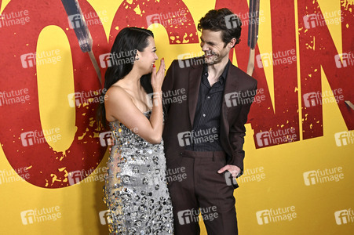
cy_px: 118
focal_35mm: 52
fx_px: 511
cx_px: 177
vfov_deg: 26.0
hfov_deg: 38.2
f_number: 6.3
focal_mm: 52
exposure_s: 1/250
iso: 2000
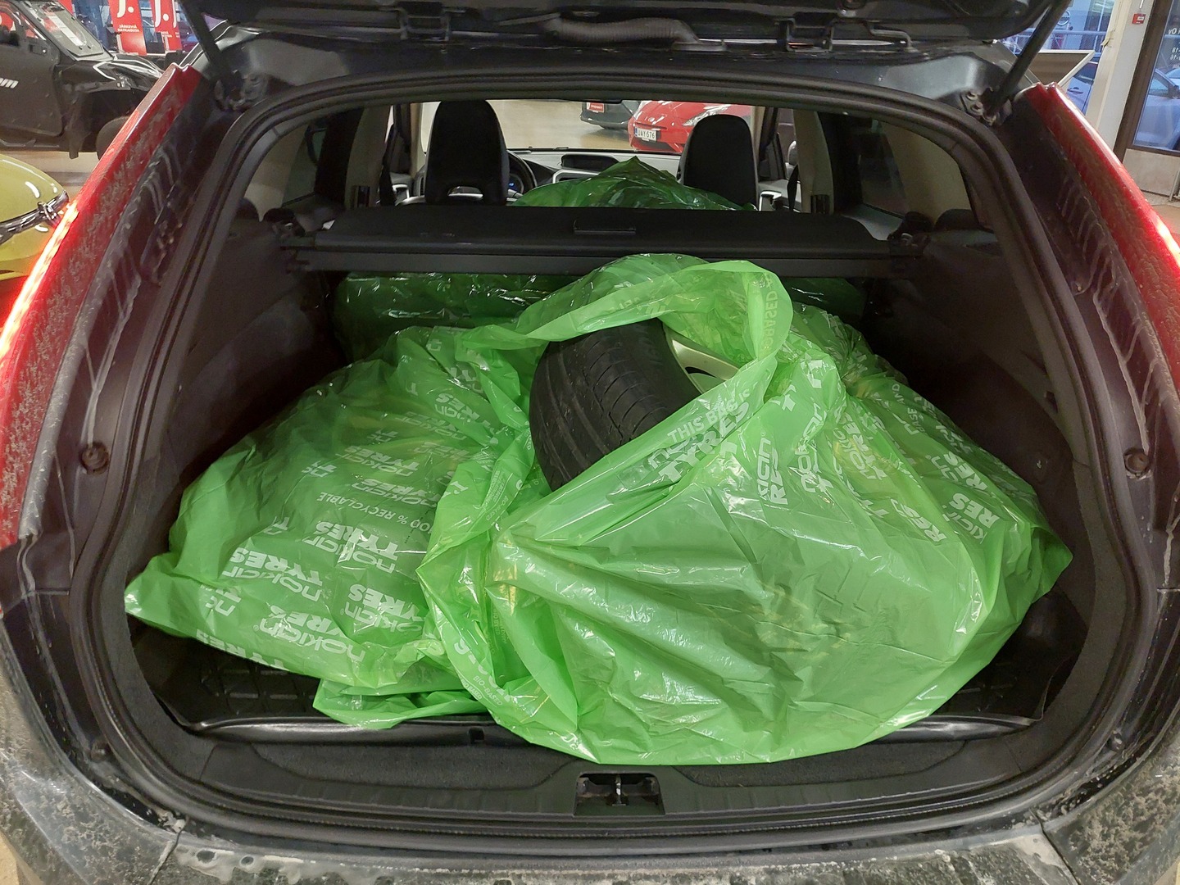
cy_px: 442
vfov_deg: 54.9
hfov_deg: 69.4
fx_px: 852
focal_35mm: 25
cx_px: 590
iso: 320
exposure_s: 1/50
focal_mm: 5.23
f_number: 1.8
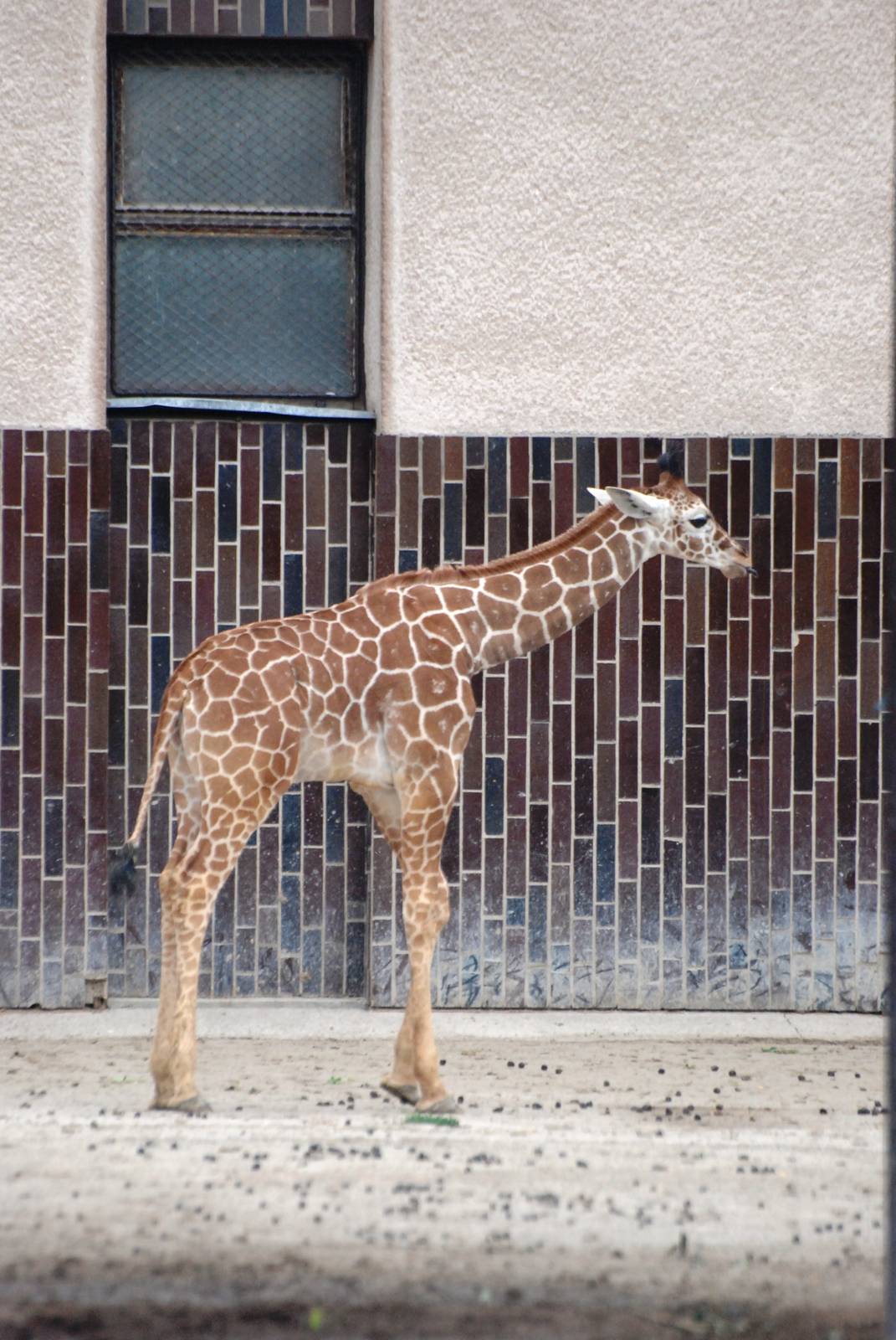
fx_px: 16752
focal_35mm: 450
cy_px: 670
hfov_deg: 3.1
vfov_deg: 4.6
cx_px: 448
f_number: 5.6
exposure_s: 1/1000
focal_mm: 300
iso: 1000
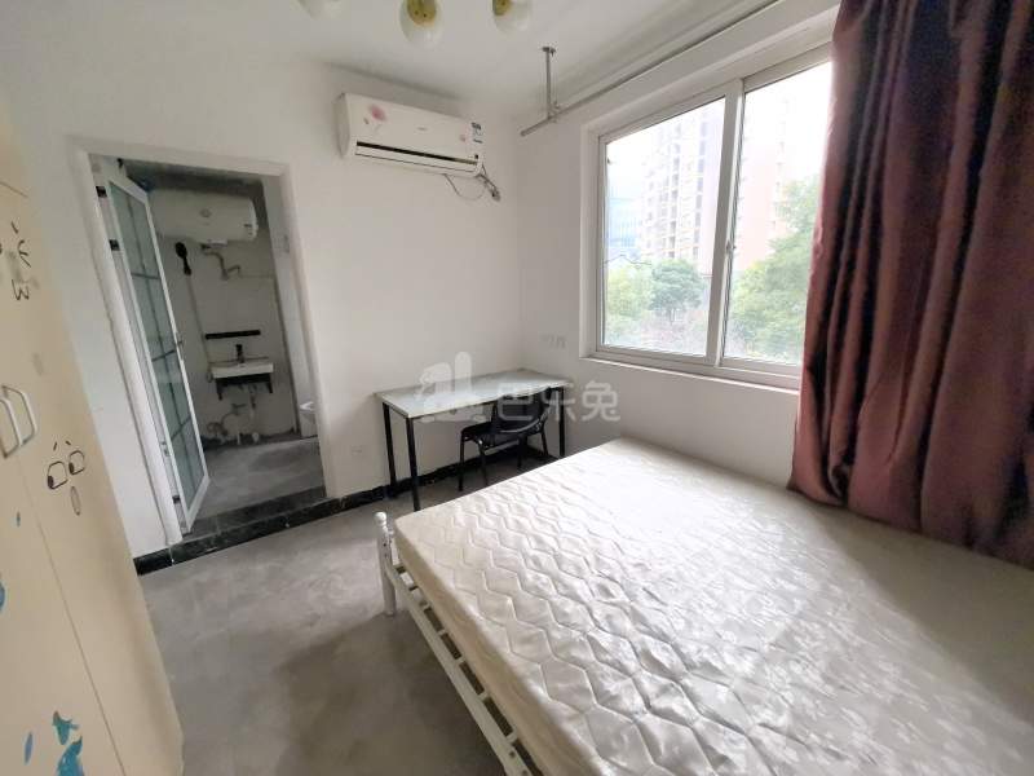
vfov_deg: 89.9
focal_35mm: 13
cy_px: 388
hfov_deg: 106.2
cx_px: 517
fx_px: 388
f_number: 2.2
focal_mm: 1.95
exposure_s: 1/33.3
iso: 320
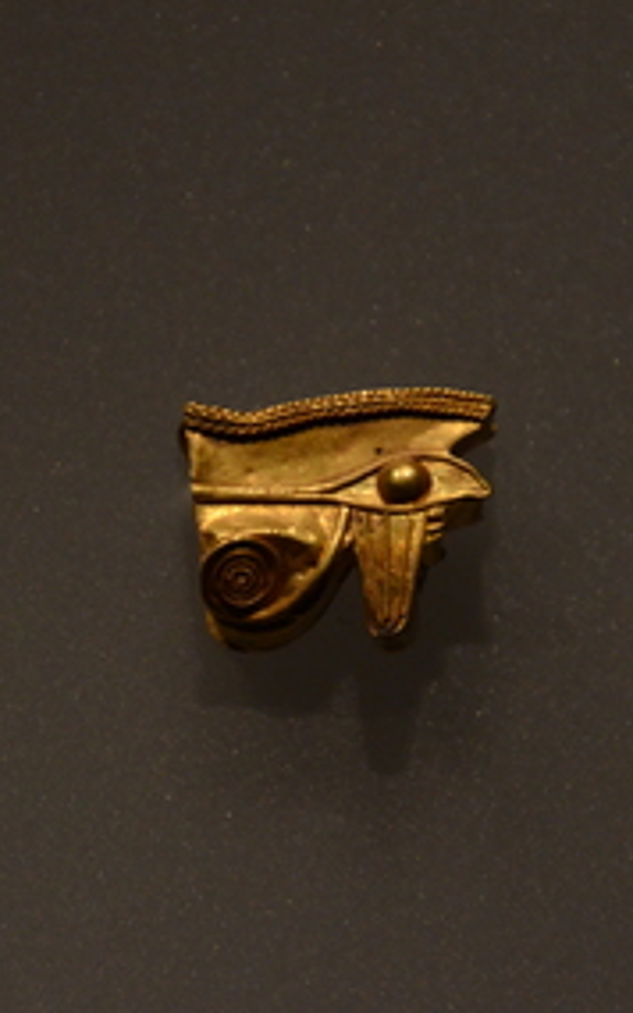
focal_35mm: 707
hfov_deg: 1.9
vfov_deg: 3.0
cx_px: 327
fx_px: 19525
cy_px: 510
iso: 2500
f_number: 6.3
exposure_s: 1/250
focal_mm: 300
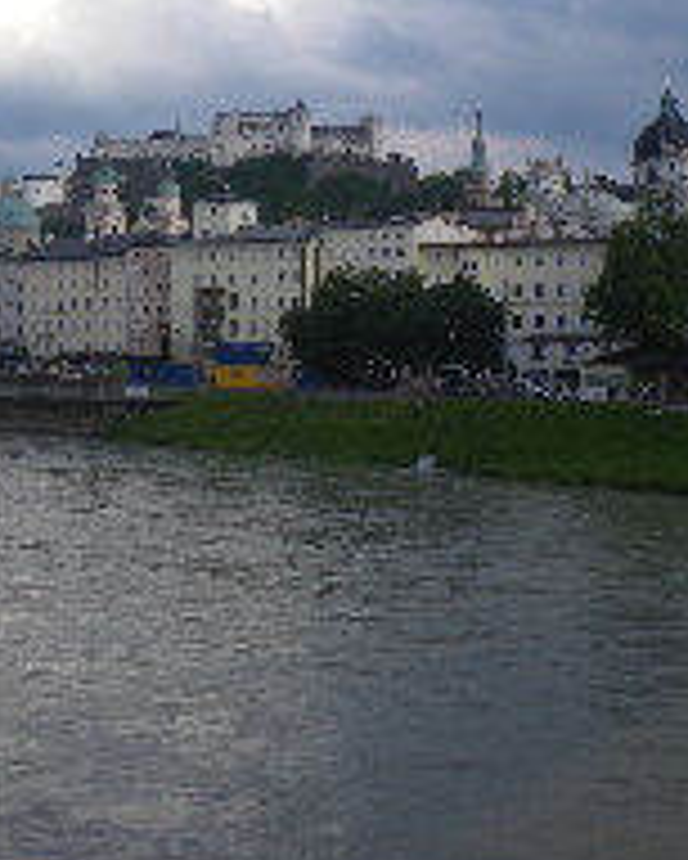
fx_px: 1399
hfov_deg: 27.6
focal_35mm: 55
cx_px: 301
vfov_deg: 33.9
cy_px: 311
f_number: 3.5
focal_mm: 5
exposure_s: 1/320
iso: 50
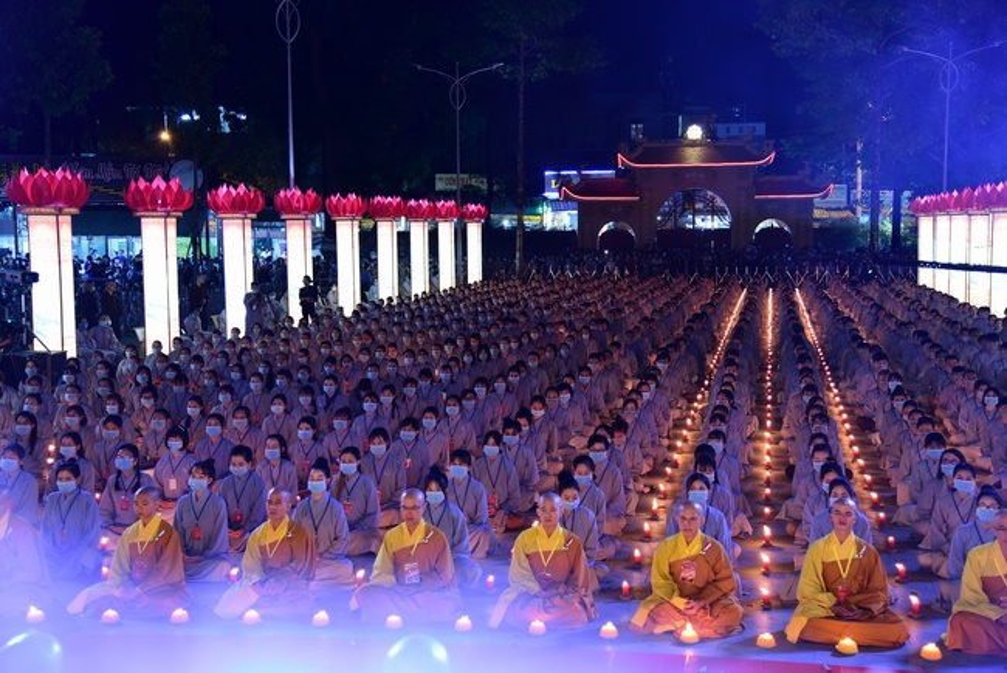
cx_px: 504
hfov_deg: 38.2
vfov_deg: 26.0
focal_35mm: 52
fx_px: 1455
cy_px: 336
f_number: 4
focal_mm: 52
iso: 1250
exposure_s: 1/15
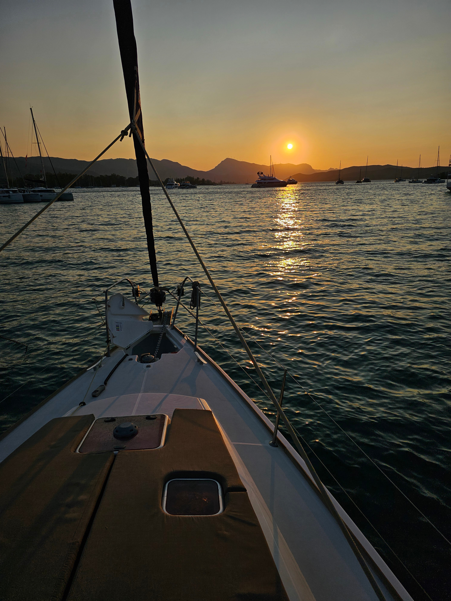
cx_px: 226
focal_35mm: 23
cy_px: 300
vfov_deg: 73.9
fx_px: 400
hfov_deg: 58.9
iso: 10
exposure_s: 1/2180
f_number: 1.7
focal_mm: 6.3
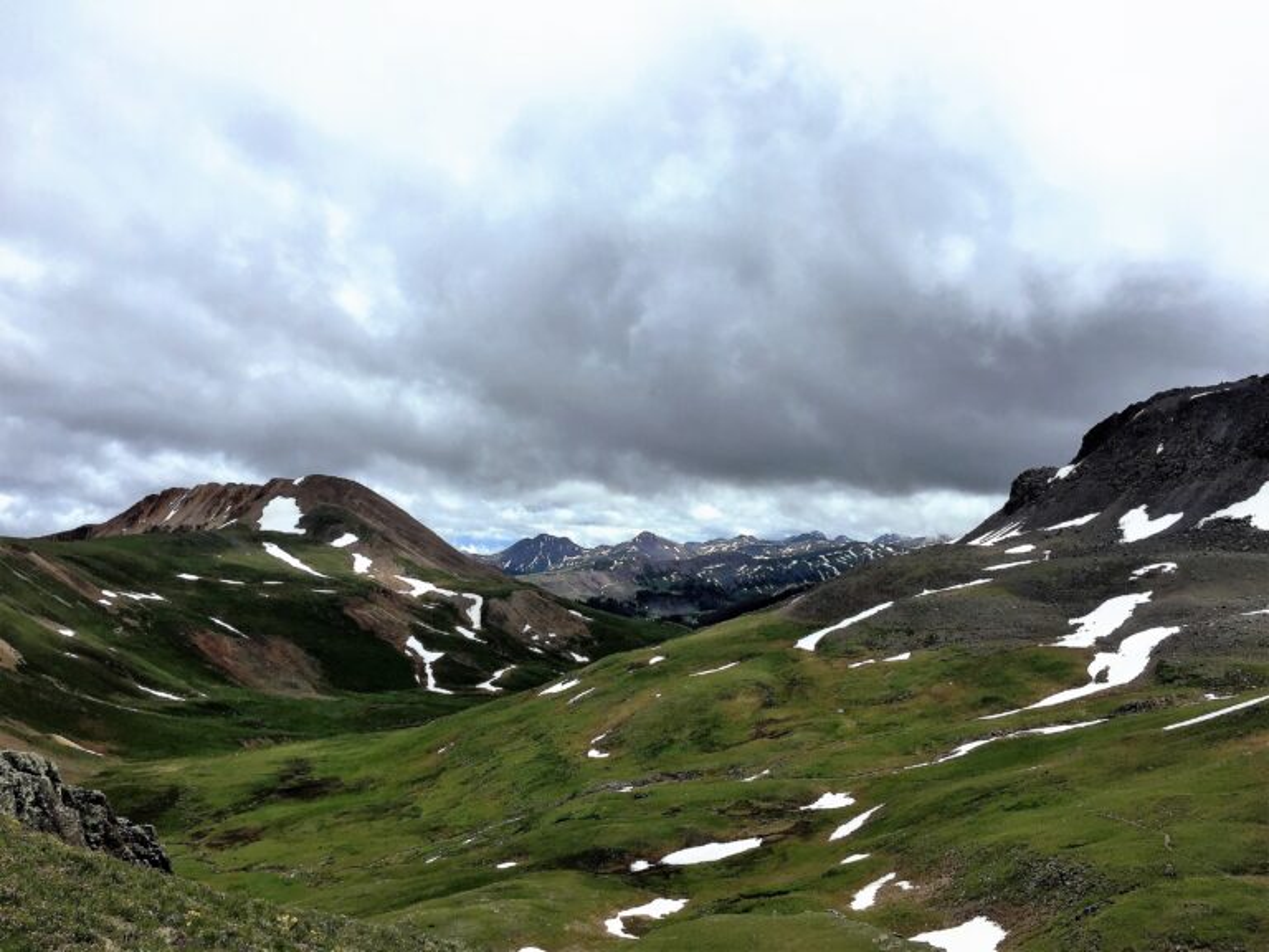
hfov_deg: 61.7
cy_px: 476
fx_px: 1063
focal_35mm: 29
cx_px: 634
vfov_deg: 48.2
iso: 32
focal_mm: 4.15
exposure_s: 1/3968
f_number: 2.2
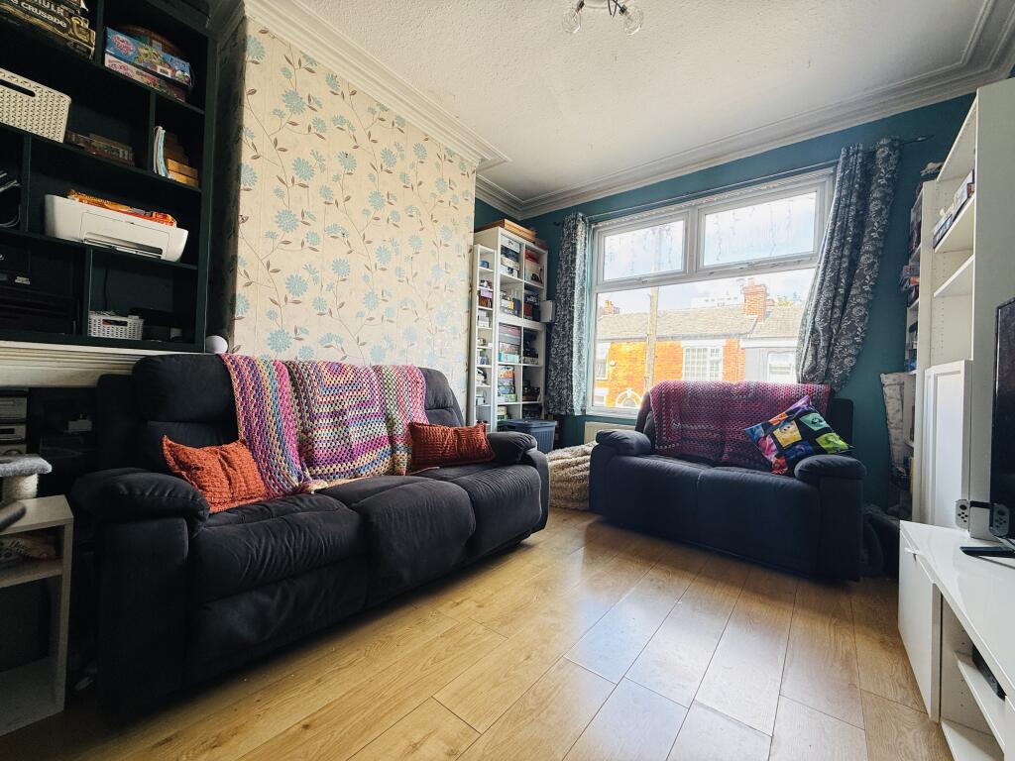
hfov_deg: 102.1
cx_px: 508
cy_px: 380
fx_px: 411
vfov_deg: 85.7
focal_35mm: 14
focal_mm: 2.22
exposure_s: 1/99
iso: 64
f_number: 2.2
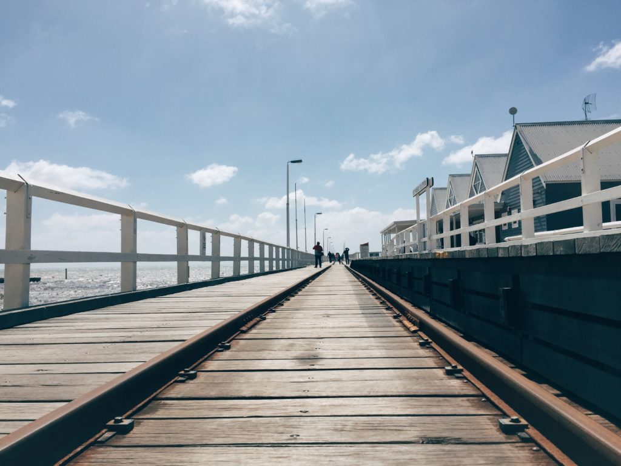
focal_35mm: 29
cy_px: 233
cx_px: 310
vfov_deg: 48.2
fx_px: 520
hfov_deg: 61.7
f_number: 2.2
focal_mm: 4.15
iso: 32
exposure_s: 1/5650
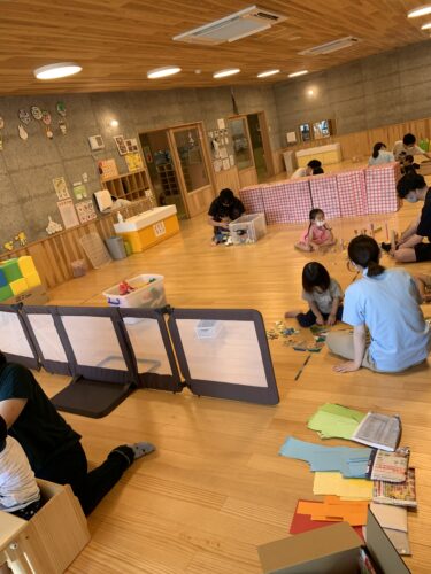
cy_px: 287
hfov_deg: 53.1
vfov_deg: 67.3
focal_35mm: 26
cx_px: 216
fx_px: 432
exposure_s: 1/103
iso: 100
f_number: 1.8
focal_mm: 4.25
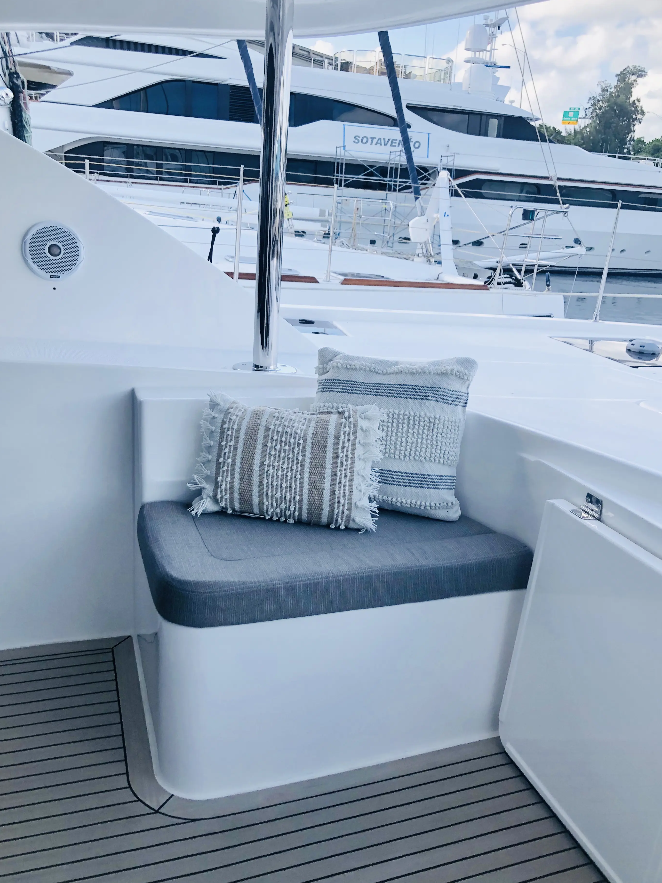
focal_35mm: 31
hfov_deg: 45.4
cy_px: 451
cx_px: 349
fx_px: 791
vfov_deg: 58.3
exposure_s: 1/684
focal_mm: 3.99
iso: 20
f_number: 1.8
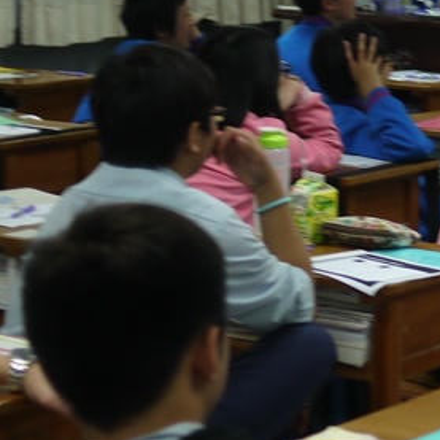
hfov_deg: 10.8
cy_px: 33
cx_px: 735
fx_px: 2200
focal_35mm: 153
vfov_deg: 11.3
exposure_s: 1/125
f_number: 1.7
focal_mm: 20
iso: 160
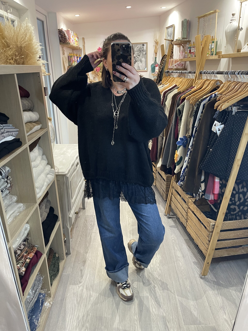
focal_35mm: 25
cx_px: 124
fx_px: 239
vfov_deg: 69.4
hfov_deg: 54.9
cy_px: 166
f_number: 1.6
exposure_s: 1/50
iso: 200
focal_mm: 5.1
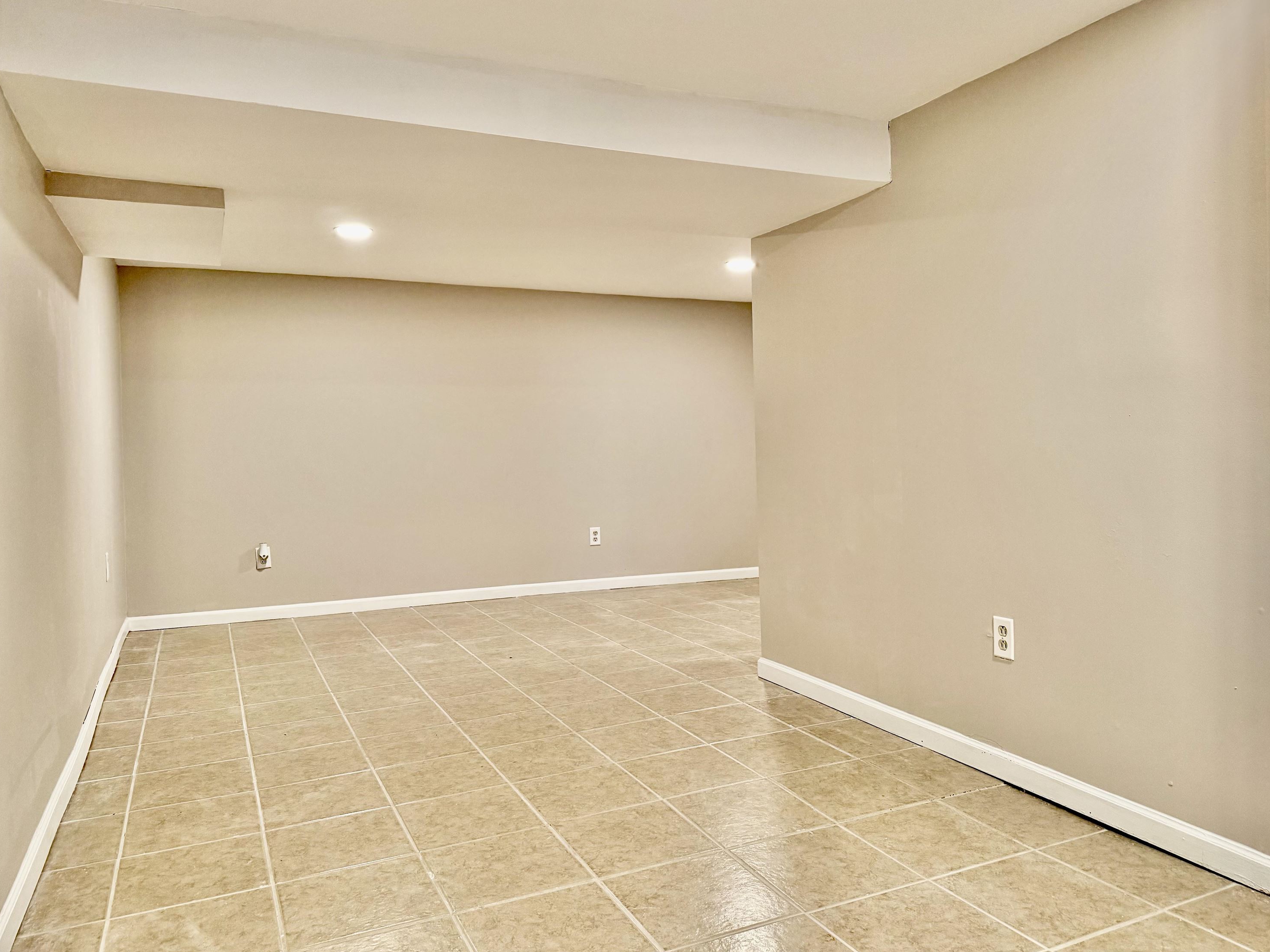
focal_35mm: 25
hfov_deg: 69.4
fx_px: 917
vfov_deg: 54.9
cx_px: 643
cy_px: 461
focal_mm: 6.76
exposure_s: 1/120
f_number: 1.78
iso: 250
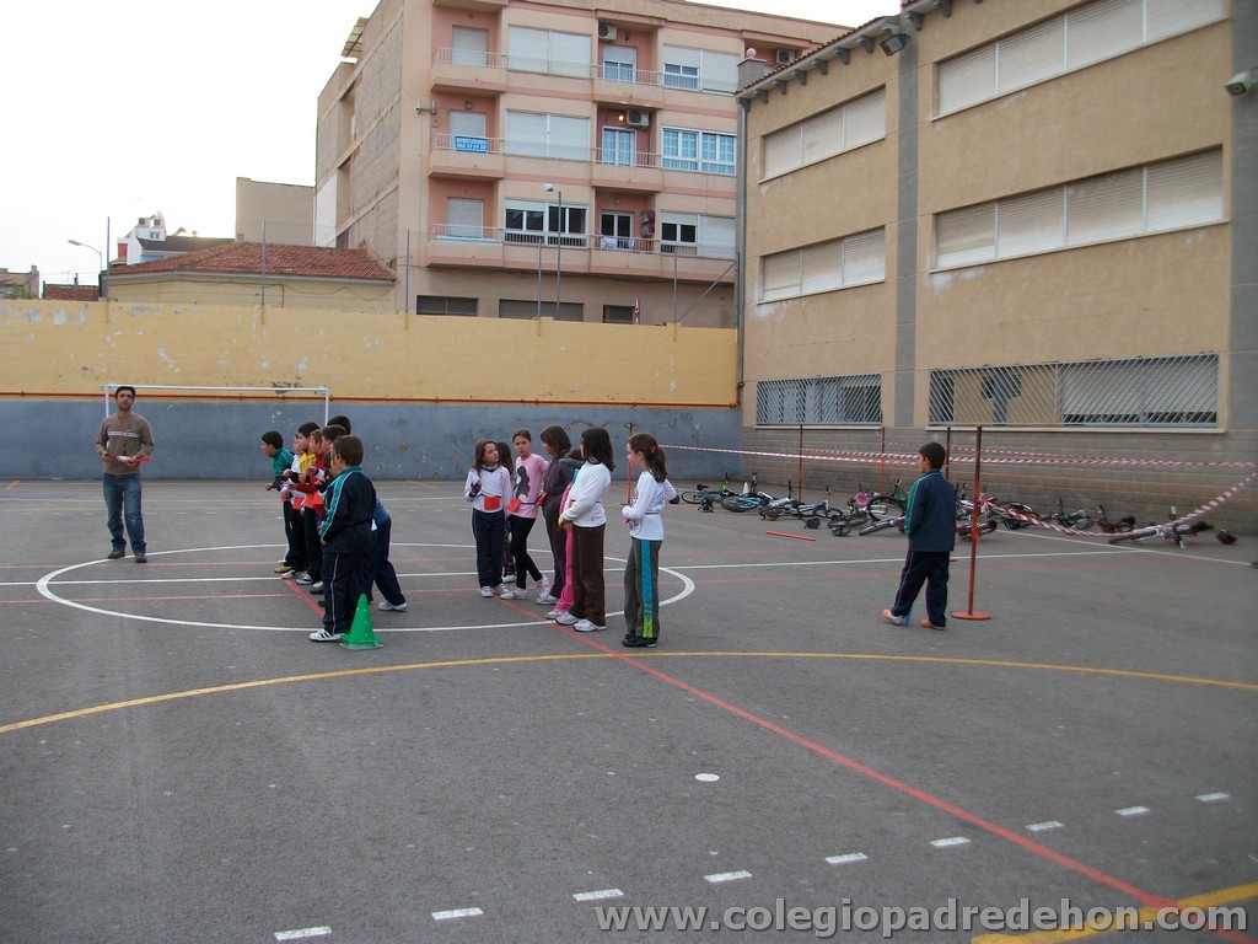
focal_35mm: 31
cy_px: 472
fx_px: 1127
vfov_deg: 45.4
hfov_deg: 58.4
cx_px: 629
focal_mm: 5.7
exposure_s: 1/154
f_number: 2.9
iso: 80
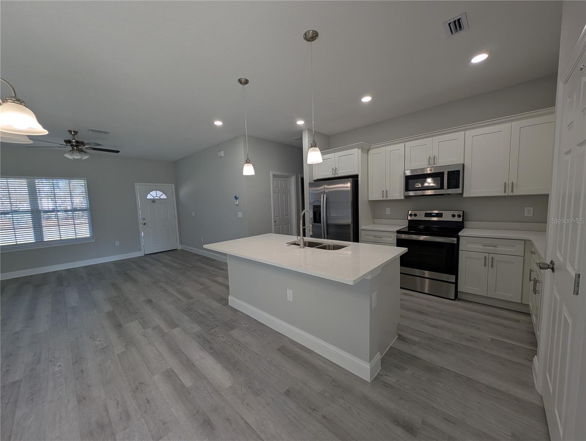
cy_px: 220
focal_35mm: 12
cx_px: 293
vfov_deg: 94.6
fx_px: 203
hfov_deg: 110.5
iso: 54
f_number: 1.95
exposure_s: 1/120
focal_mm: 2.23
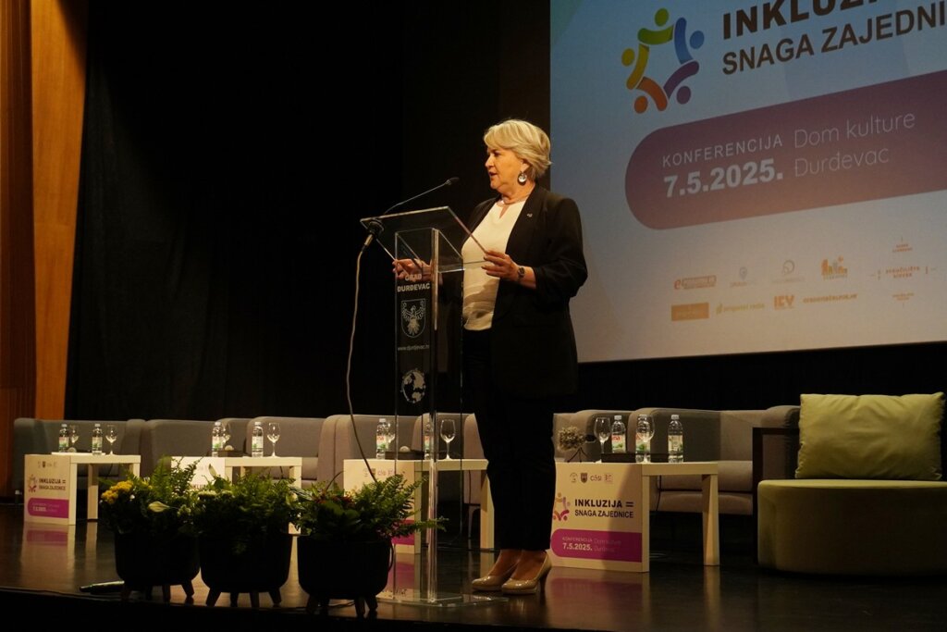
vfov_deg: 25.8
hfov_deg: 37.8
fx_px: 1381
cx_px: 474
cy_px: 316
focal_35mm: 52
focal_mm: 35
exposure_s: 1/80
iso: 1600
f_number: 5.6
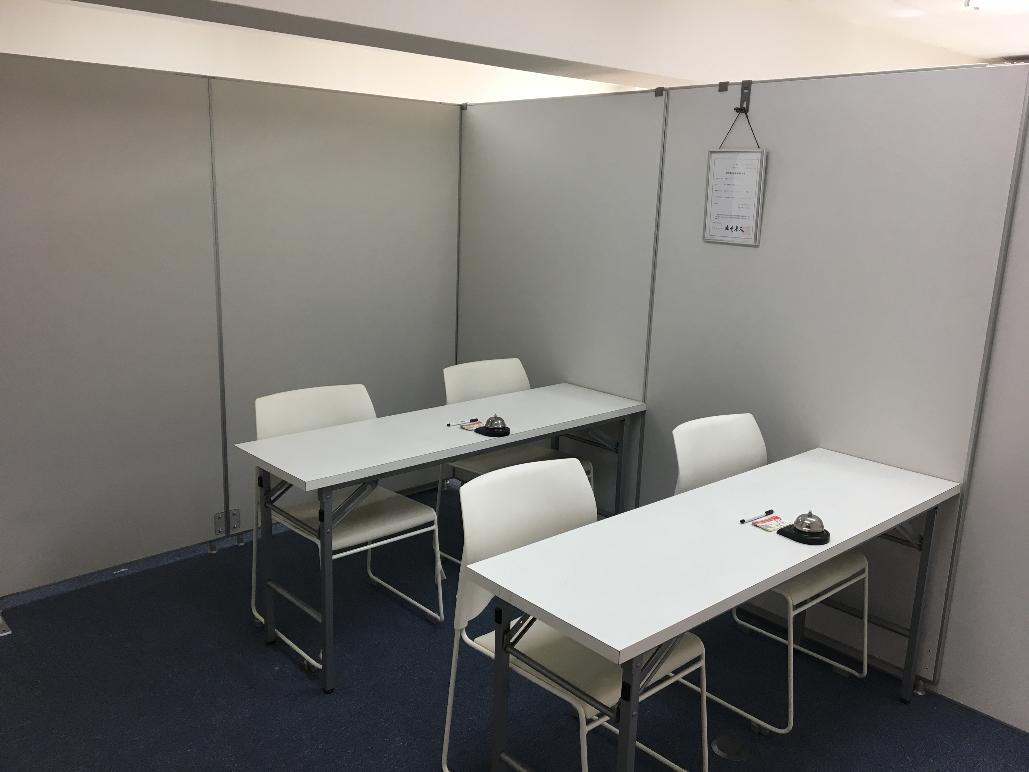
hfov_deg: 61.7
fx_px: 862
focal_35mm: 29
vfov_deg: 48.2
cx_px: 514
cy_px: 386
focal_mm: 4.15
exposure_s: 1/30
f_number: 2.2
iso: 25
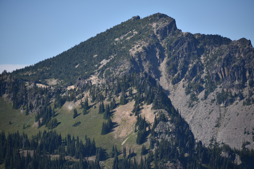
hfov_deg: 9.8
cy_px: 84
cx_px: 127
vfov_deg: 6.5
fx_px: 1482
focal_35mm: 210
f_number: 5.6
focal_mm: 210
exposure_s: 1/500
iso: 110
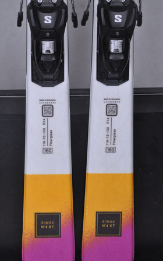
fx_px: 928
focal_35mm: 131
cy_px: 130
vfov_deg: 16.0
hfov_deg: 10.0
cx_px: 78
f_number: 9.5
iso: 3200
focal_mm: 85
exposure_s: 1/125
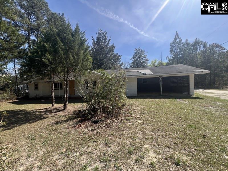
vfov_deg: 89.9
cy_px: 86
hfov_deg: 106.2
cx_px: 114
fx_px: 86
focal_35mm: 13
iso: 32
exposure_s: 1/815
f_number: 1.8
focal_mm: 1.57
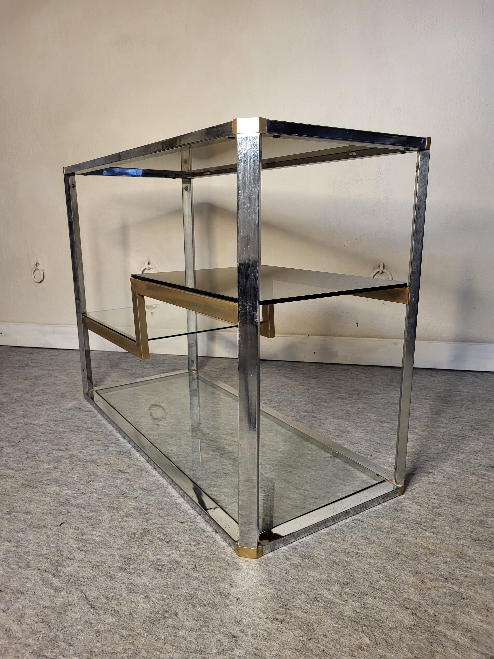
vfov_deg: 67.3
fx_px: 495
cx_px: 247
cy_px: 330
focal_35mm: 26
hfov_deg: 53.1
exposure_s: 1/50
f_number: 1.8
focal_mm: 5.4
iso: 250
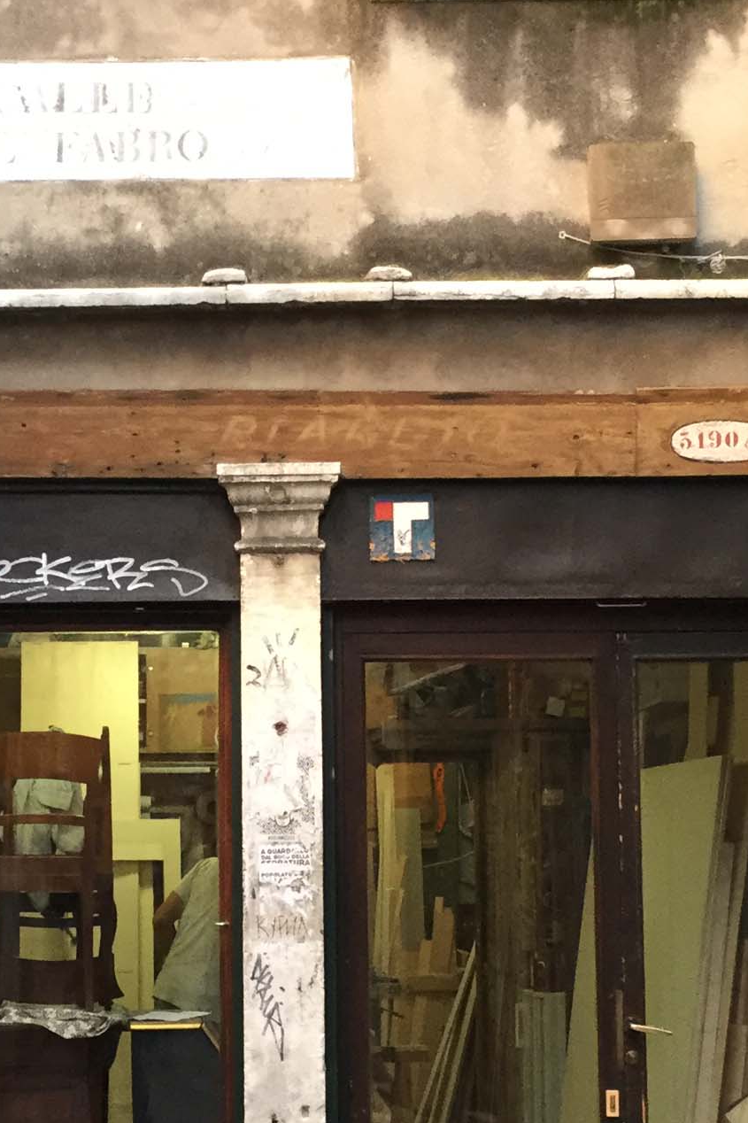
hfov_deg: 16.4
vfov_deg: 24.4
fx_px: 2587
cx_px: 197
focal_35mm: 83
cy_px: 663
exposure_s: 1/33
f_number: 2.4
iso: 50
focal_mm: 3.3
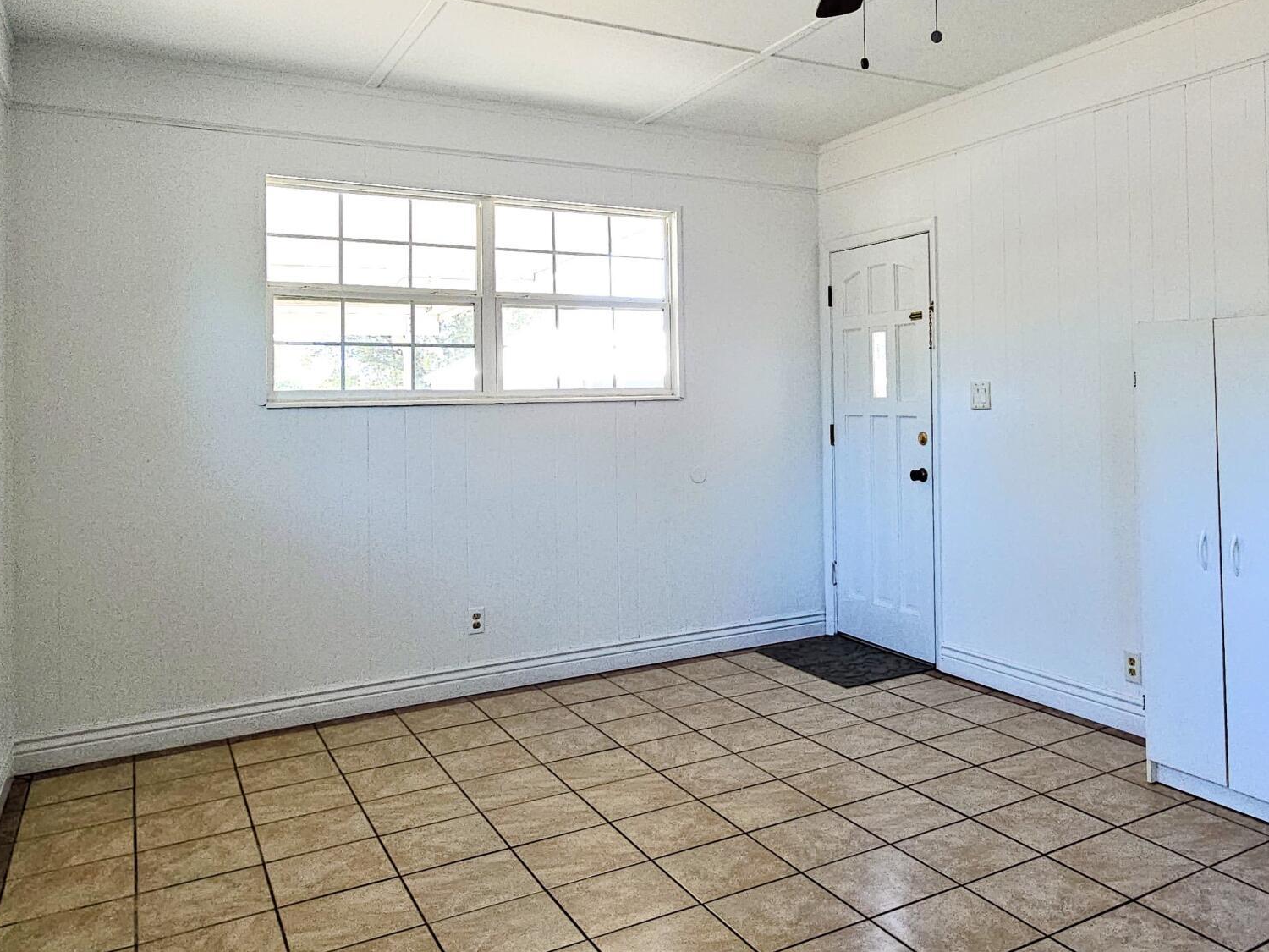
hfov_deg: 66.4
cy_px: 375
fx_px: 953
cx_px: 785
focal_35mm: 26
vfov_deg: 52.7
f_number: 2.2
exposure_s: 1/59
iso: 50
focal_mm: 2.2
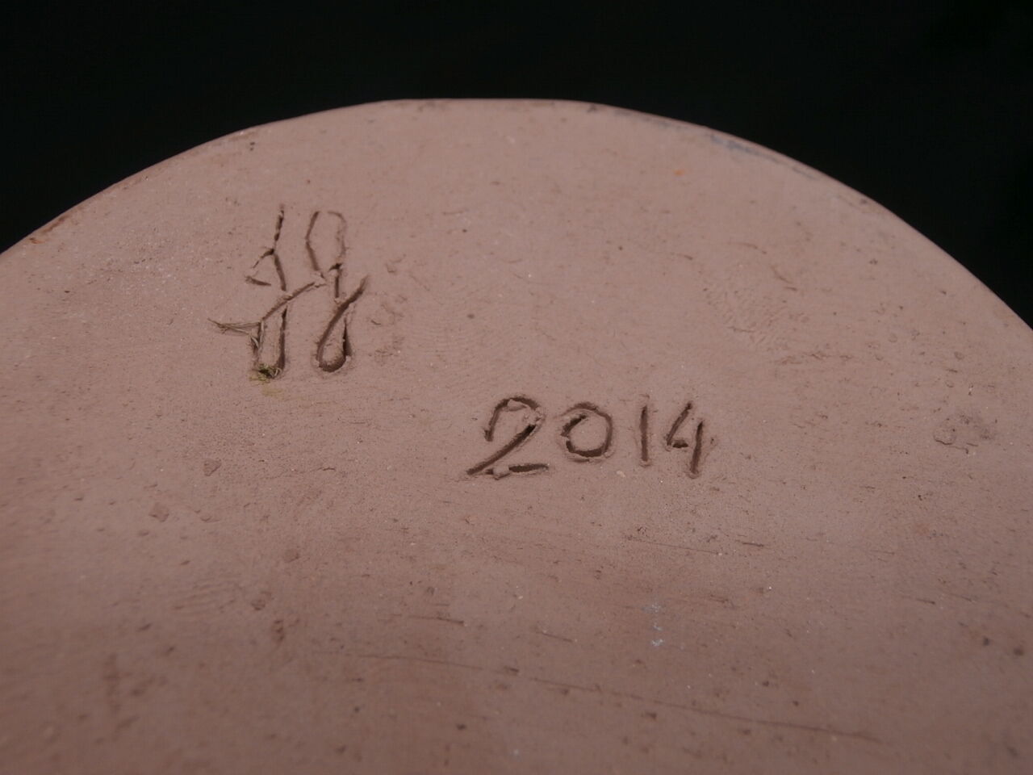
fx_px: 1134
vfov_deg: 37.7
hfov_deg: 49.0
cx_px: 516
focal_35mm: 38
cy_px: 388
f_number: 3.9
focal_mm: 6.67
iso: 100
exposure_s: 1/320
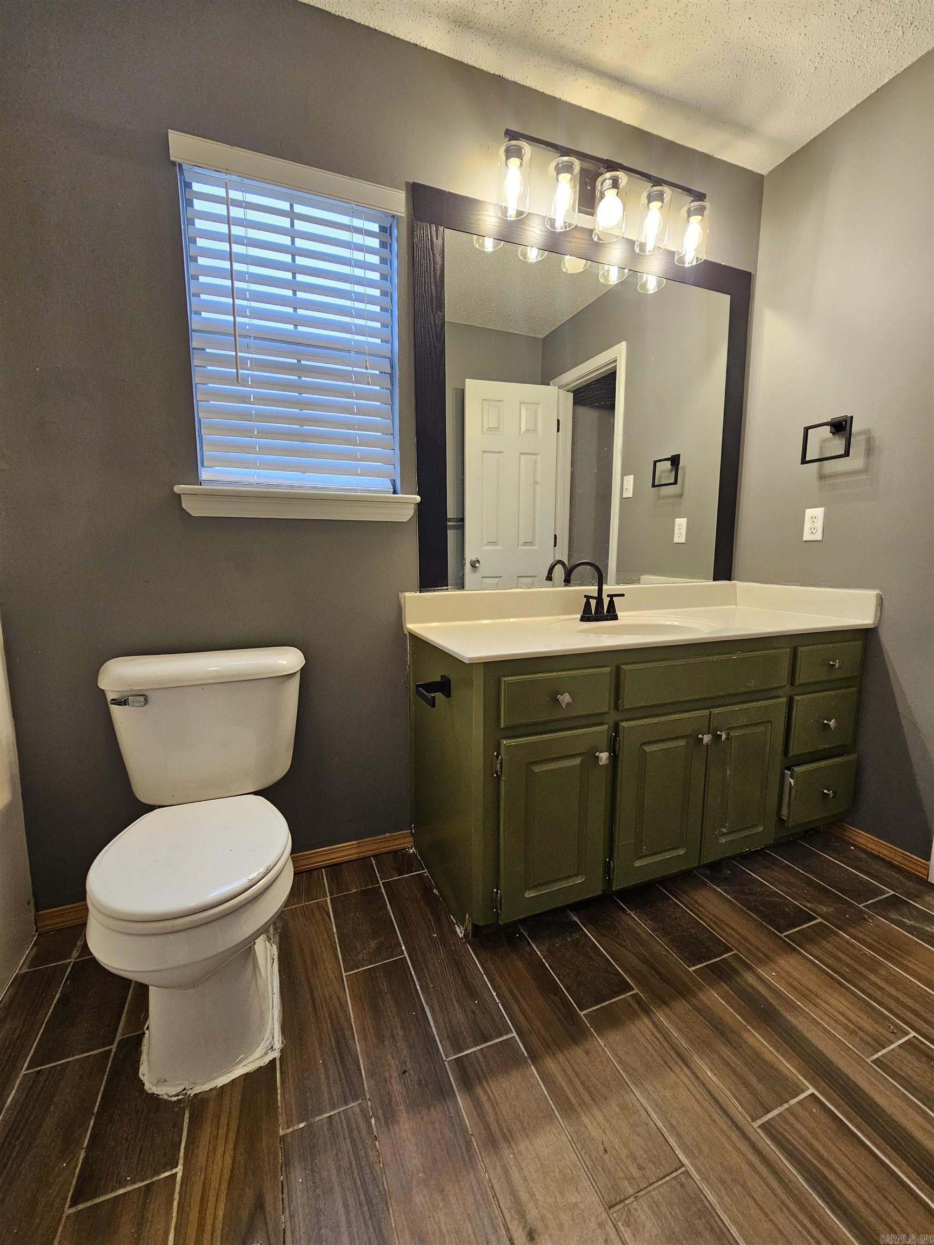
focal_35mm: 13
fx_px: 468
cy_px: 622
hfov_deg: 89.9
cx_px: 467
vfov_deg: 106.2
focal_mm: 2.2
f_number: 2.2
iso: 100
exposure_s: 1/60
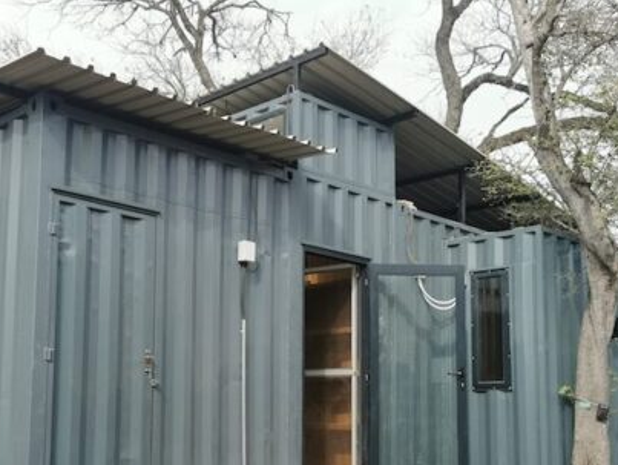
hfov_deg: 40.6
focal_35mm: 46
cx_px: 196
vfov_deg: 31.1
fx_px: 822
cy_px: 342
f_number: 4
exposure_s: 1/1477
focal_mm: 5.56
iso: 50
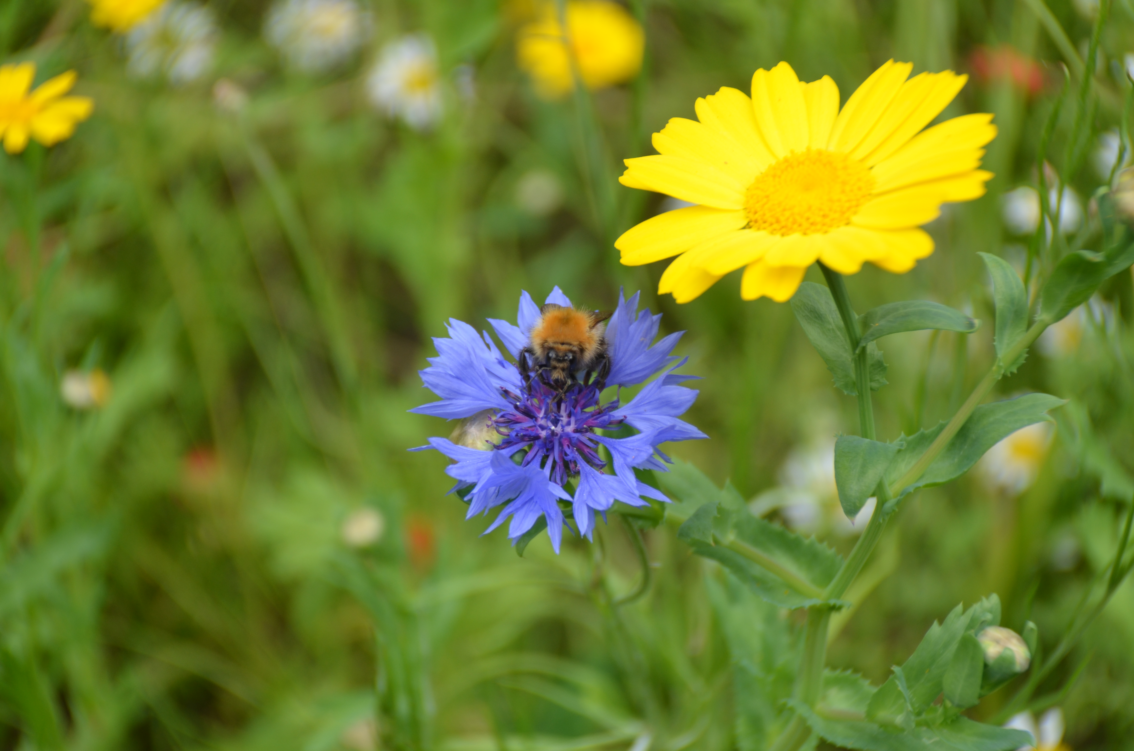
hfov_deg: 24.7
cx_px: 567
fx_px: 2593
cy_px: 376
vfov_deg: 16.5
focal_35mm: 82
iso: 200
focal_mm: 55
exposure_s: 1/160
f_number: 6.3
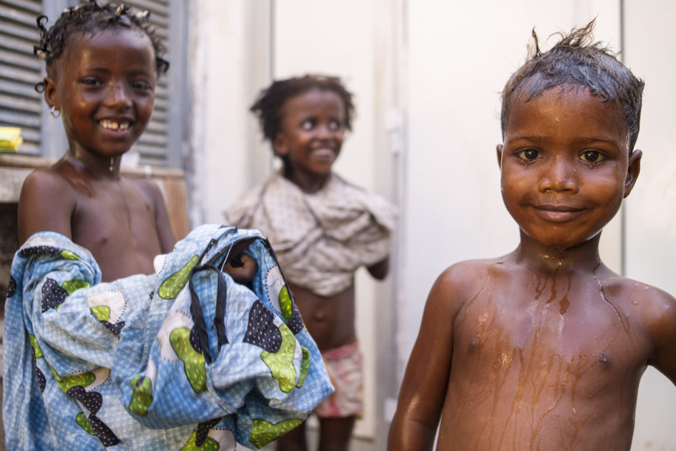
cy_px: 226
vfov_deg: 37.9
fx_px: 657
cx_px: 338
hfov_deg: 54.4
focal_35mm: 35
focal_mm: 35
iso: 320
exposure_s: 1/320
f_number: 3.5
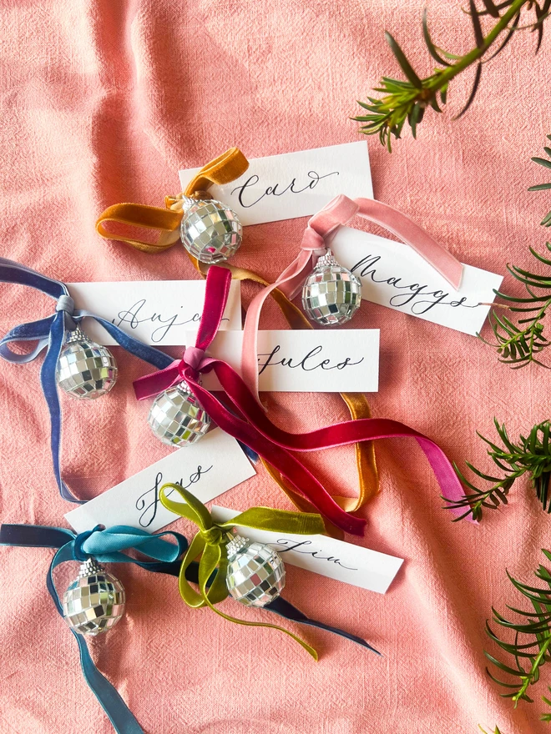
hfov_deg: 53.1
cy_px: 367
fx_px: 552
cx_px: 276
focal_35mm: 26
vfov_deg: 67.3
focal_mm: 5.7
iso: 50
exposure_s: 1/370
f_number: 1.5
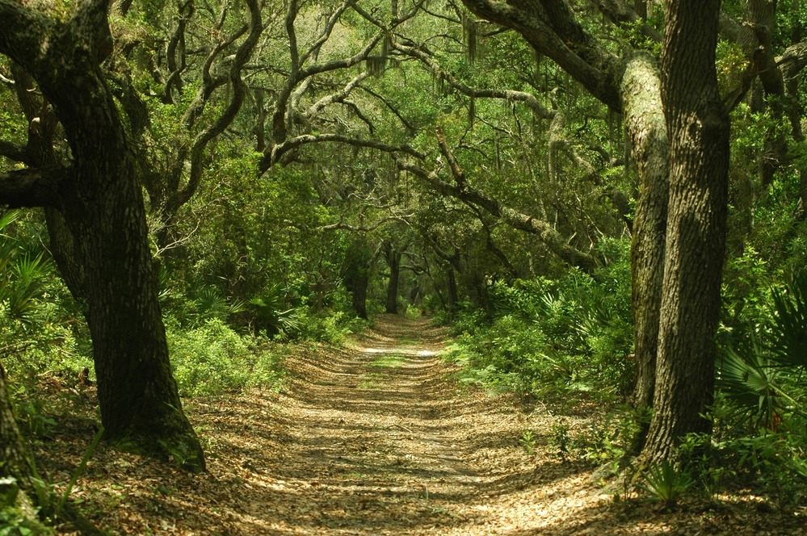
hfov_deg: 19.5
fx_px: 2351
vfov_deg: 13.0
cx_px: 404
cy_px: 268
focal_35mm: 105
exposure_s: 1/200
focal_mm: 70
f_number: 7.1
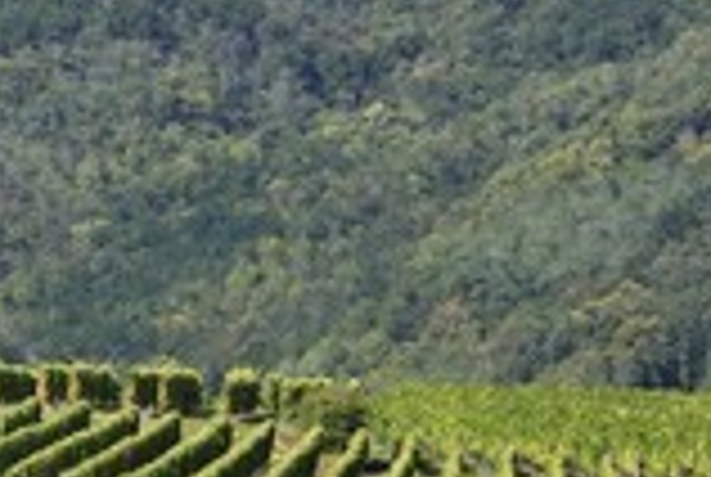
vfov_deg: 2.6
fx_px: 10487
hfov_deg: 3.9
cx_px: -122
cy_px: 423
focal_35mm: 530
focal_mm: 200
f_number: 10
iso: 200
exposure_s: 1/250
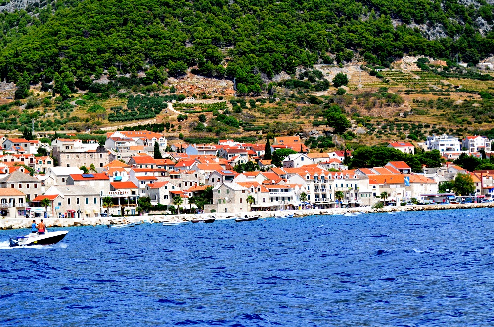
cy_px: 164
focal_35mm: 105
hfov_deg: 19.5
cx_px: 247
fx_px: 1437
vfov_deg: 13.0
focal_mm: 70
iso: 1400
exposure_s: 1/8000
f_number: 4.5
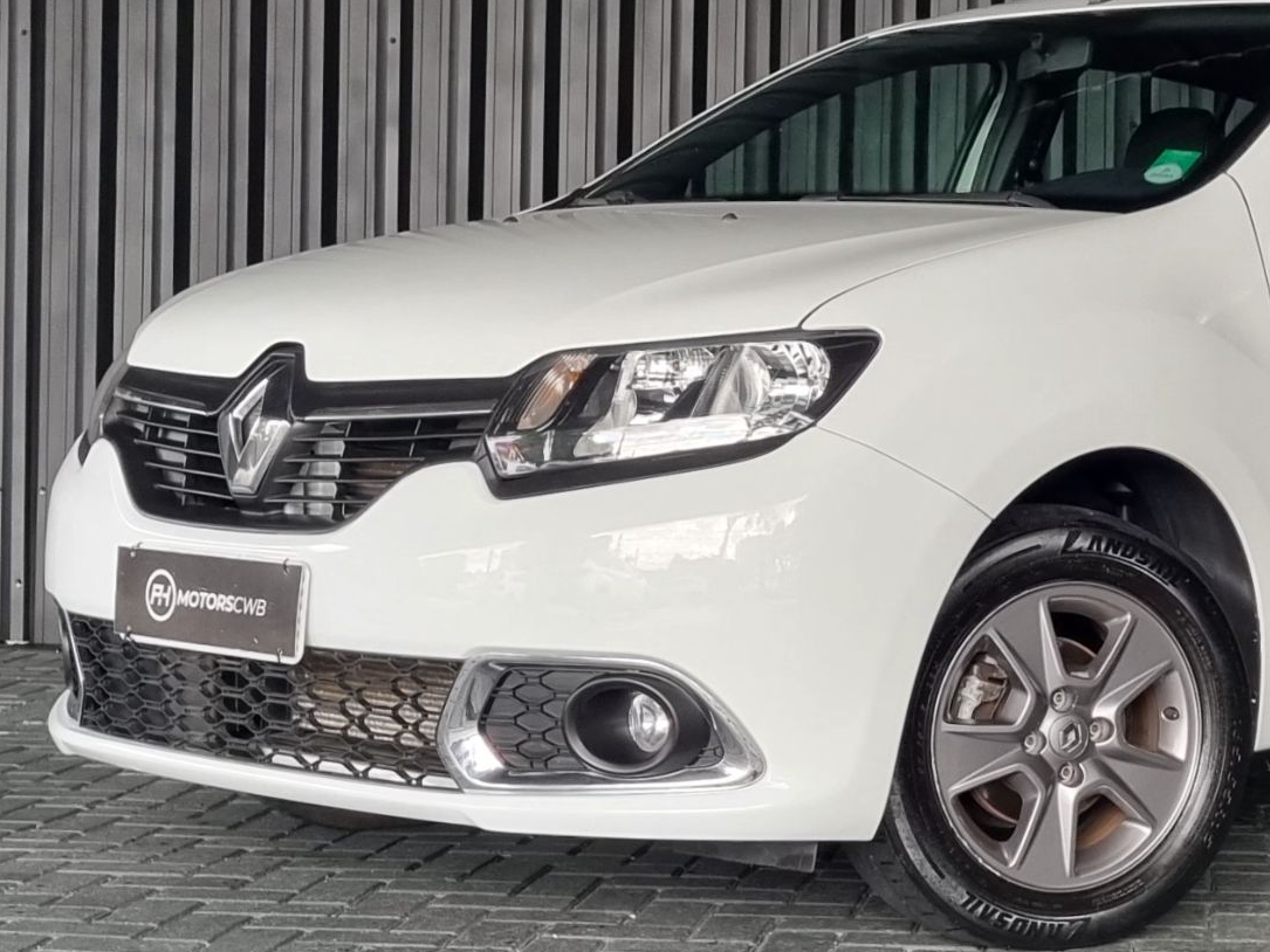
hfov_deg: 39.4
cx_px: 1045
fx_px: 1688
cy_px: 463
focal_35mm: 46
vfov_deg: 31.5
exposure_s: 1/120
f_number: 1.8
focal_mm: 5.4
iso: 200
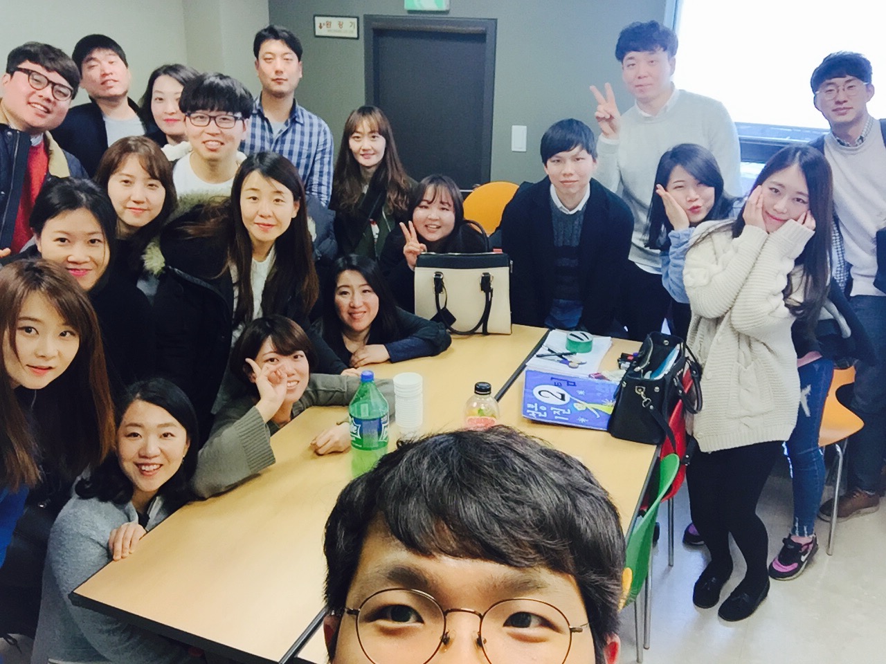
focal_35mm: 31
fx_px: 793
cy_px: 332
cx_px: 443
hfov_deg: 58.4
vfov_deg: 45.4
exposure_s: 1/30
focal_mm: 2.65
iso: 40
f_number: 2.2
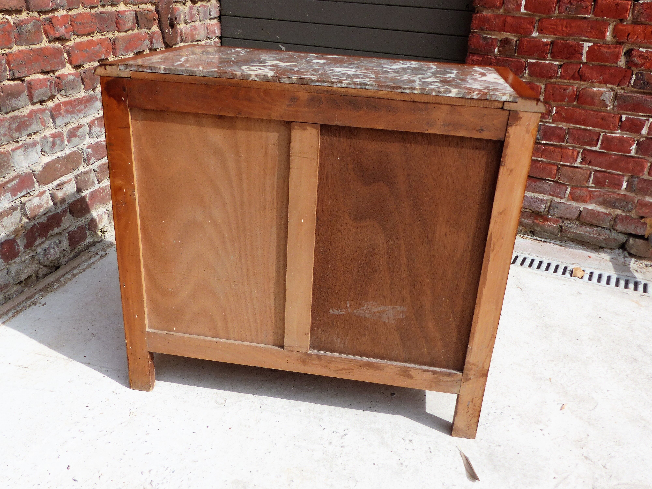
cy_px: 244
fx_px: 584
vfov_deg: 45.4
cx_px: 326
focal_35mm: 31
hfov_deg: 58.4
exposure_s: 1/800
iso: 100
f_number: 4
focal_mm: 5.4
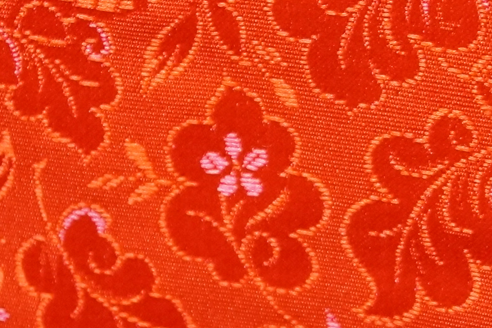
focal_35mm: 210
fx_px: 2864
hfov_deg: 9.7
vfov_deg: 6.6
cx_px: 508
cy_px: 126
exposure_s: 1/80
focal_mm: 45
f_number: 5.6
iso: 2500
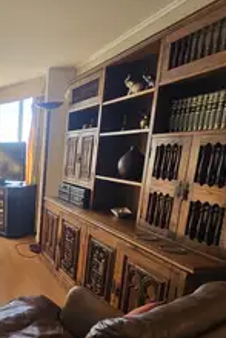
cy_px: 209
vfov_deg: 66.4
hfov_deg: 36.7
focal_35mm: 27
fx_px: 254
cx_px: -46
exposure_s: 1/71
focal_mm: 2.2
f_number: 2.2
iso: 80
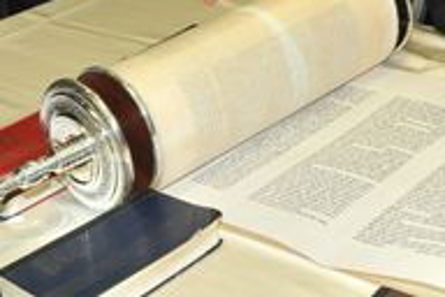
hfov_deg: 24.6
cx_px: 408
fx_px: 989
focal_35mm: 80
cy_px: -81
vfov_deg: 16.2
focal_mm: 24
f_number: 7.1
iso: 500
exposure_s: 1/60
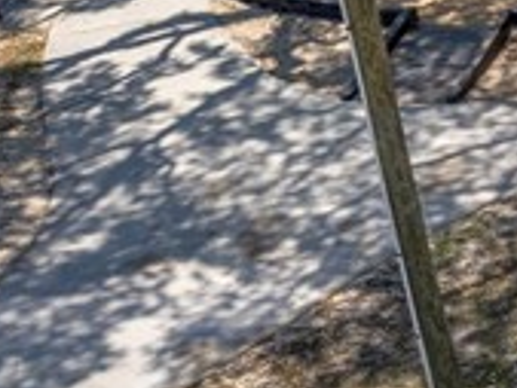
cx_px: 1328
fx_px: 2033
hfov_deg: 11.4
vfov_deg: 10.9
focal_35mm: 136
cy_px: 87
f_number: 2.8
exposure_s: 1/4000
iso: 100
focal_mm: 8.38
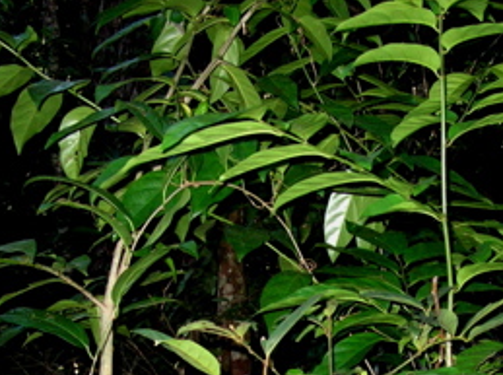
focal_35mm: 89
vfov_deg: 16.0
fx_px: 1290
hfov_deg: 21.7
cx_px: 429
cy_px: 431
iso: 84
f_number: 2.7
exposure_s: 1/60.1
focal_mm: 6
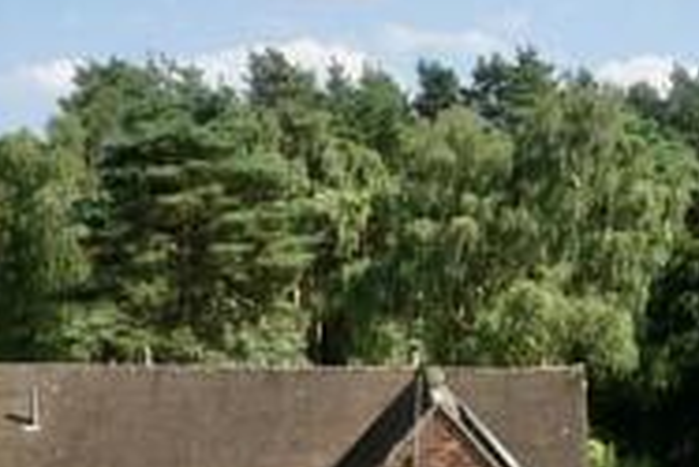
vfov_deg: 15.8
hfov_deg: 24.2
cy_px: 540
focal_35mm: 84
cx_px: 321
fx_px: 1632
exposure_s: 1/640
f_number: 6.3
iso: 160
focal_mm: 16
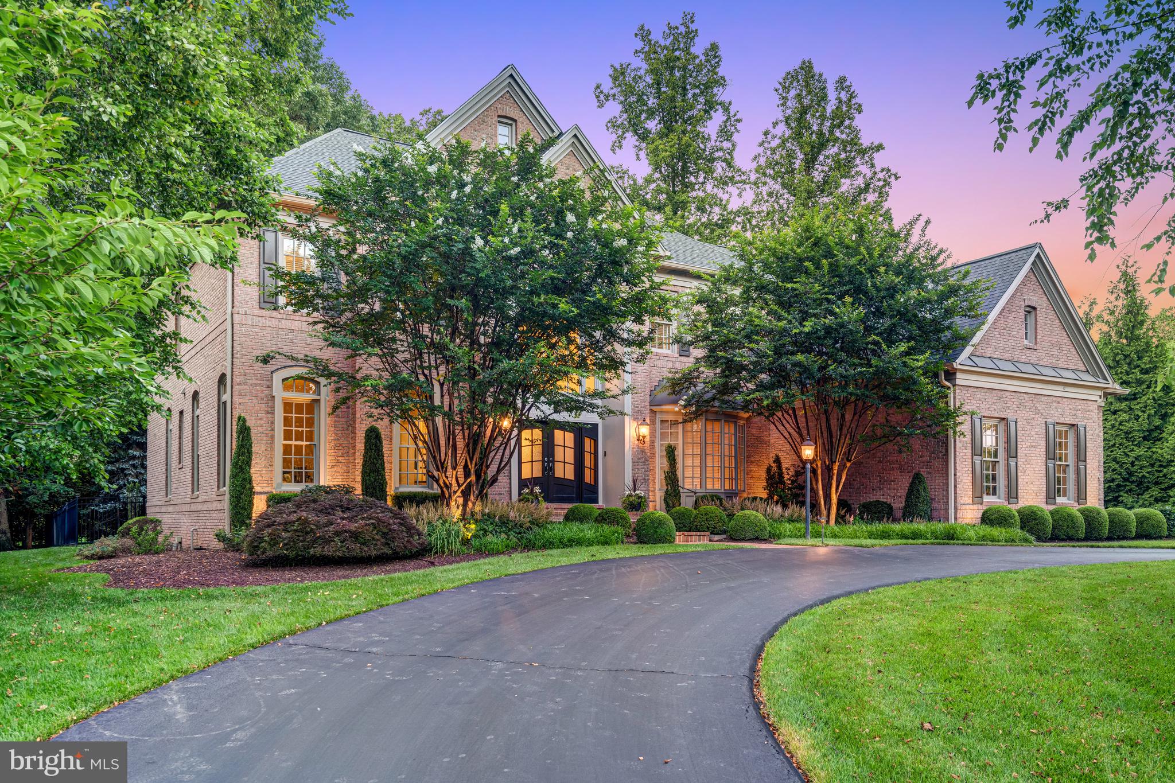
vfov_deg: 46.4
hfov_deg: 65.5
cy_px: 392
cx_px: 588
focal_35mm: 28
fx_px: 914
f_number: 8
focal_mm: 28
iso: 640
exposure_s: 1/5
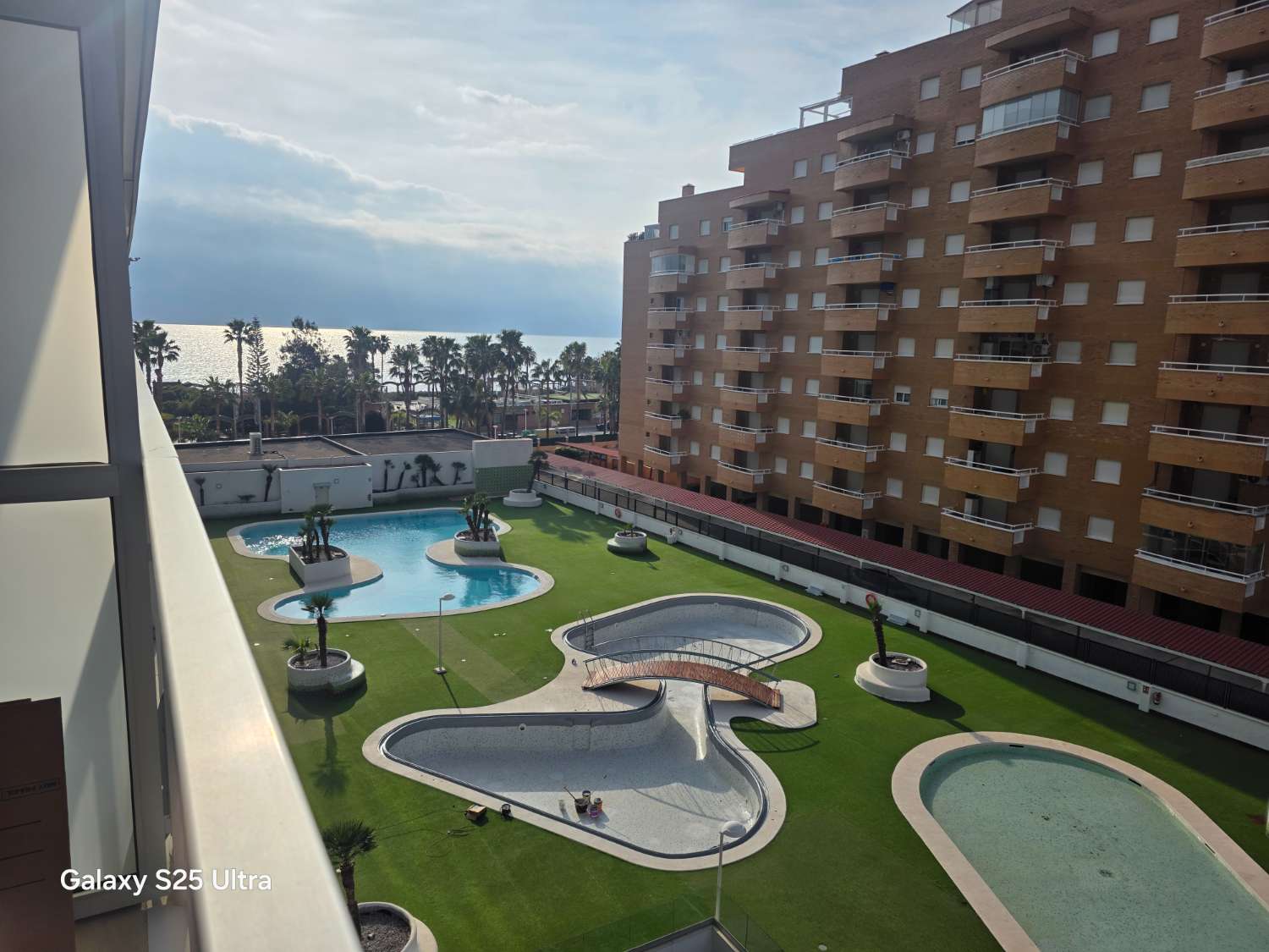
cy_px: 476
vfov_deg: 58.9
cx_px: 634
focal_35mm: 23
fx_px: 843
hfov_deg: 73.9
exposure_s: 1/7944
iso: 32
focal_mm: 6.3
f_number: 1.7
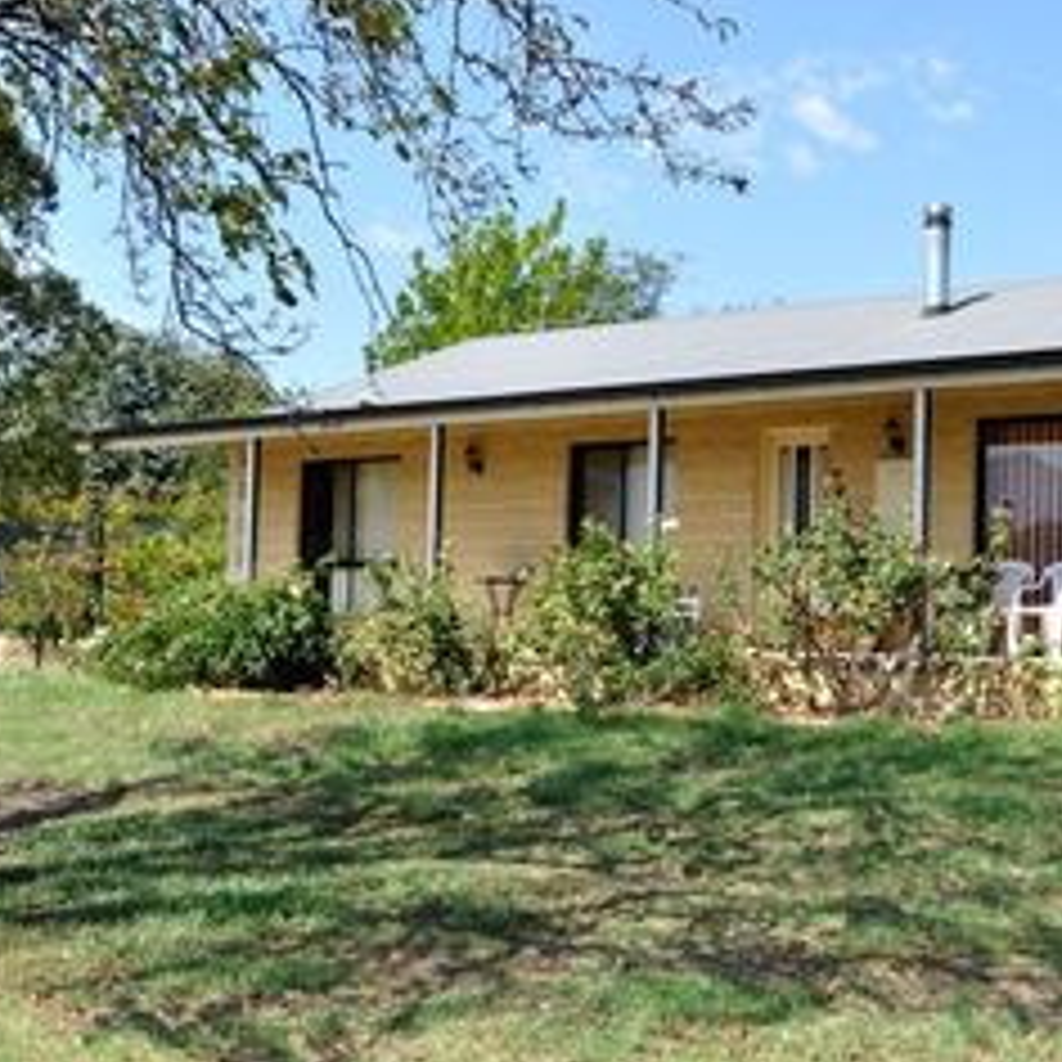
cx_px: 842
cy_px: 547
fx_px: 2117
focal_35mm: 61
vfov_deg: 28.2
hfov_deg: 27.6
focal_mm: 24
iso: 200
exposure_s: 1/320
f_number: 9
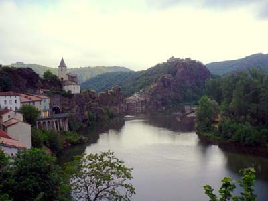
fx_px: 271
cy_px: 100
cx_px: 134
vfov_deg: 40.7
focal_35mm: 35
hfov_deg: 52.6
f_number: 2.8
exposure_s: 1/400
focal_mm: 5.8
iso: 80
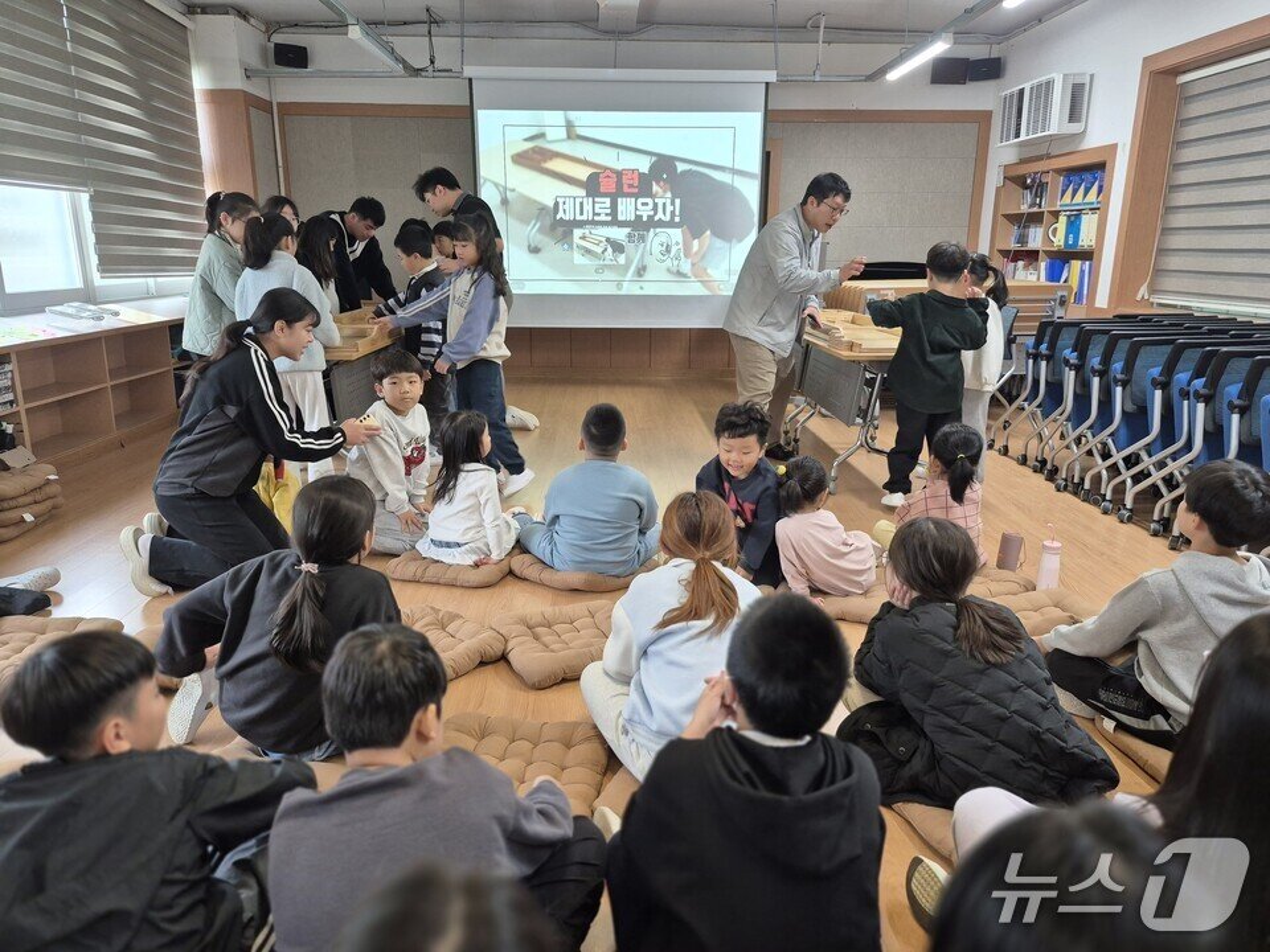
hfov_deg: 73.9
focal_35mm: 23
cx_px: 635
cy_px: 476
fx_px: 844
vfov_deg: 58.9
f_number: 1.8
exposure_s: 1/120
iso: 250
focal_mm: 5.4
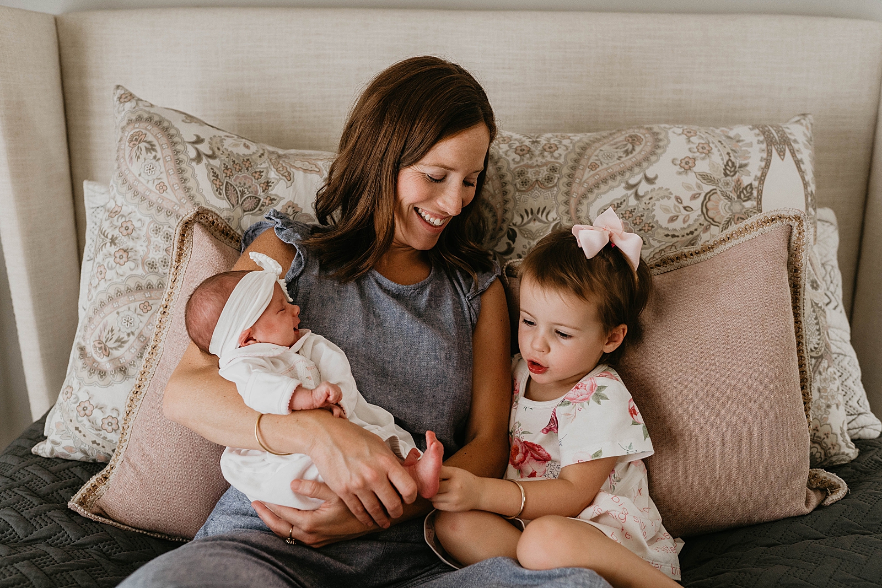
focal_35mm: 35
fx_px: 858
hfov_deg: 54.4
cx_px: 441
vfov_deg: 37.9
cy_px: 294
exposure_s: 1/125
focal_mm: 35
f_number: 2.8
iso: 640
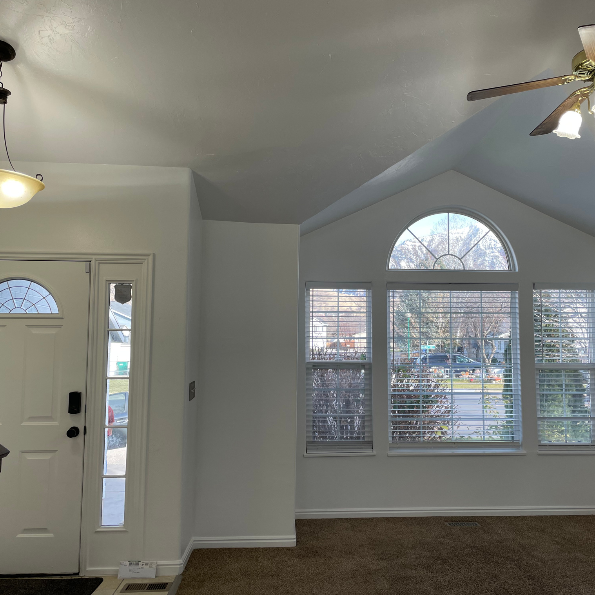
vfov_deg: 52.5
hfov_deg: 52.5
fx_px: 603
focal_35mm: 31
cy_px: 299
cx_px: 324
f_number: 1.6
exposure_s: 1/174
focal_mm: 4.2
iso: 32
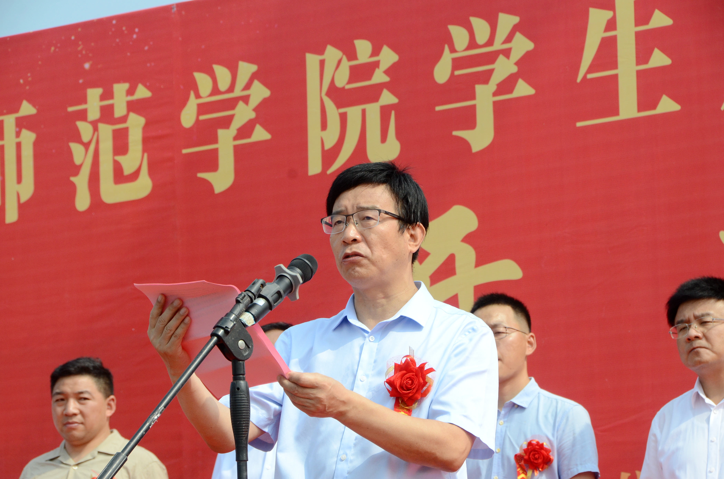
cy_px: 240
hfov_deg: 16.7
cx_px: 362
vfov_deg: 11.1
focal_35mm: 123
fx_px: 2469
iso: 640
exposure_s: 1/1250
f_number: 9
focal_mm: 82
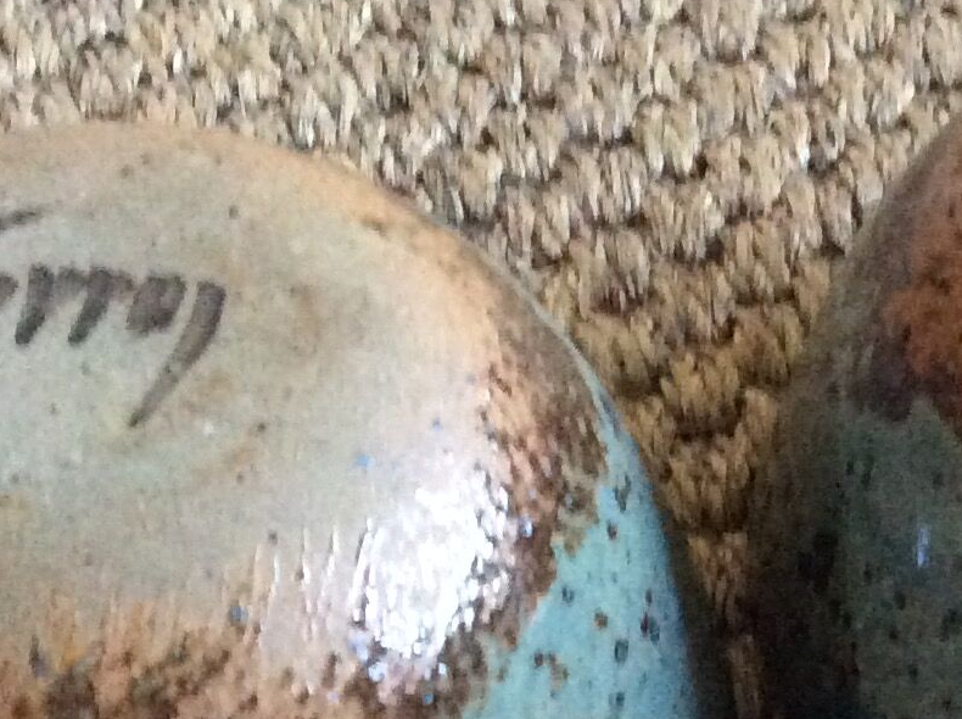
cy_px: 773
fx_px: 2914
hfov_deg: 18.5
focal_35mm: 105
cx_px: 854
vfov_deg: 13.8
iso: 400
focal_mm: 3.3
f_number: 2.4
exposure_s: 1/17
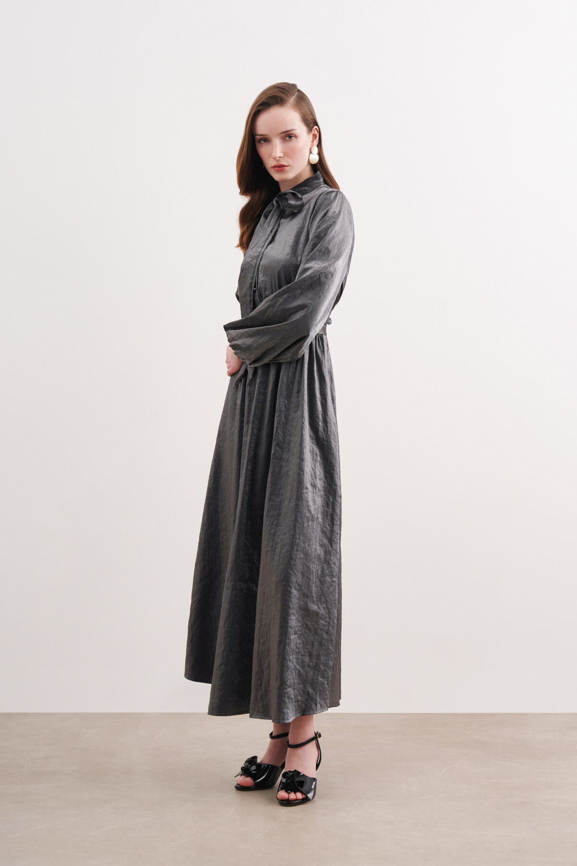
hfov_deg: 23.4
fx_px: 1394
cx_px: 288
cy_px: 433
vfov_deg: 34.5
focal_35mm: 58
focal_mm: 58
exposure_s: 1/160
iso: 400
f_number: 11
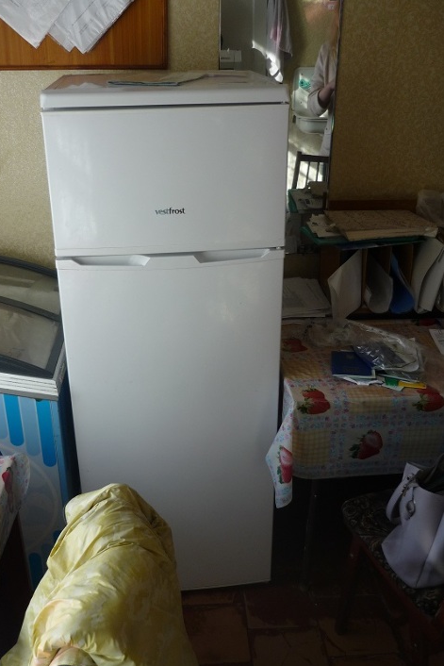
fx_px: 647
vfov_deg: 54.4
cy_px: 339
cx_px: 191
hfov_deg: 37.8
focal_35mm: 35
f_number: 2.8
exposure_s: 1/80
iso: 100
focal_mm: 5.5
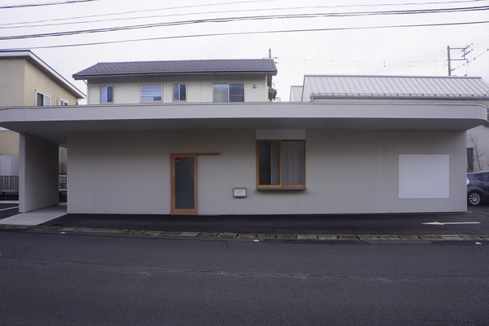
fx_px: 367
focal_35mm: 27
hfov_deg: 67.4
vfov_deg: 47.9
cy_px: 163
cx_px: 244
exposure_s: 1/80
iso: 100
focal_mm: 18
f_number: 8
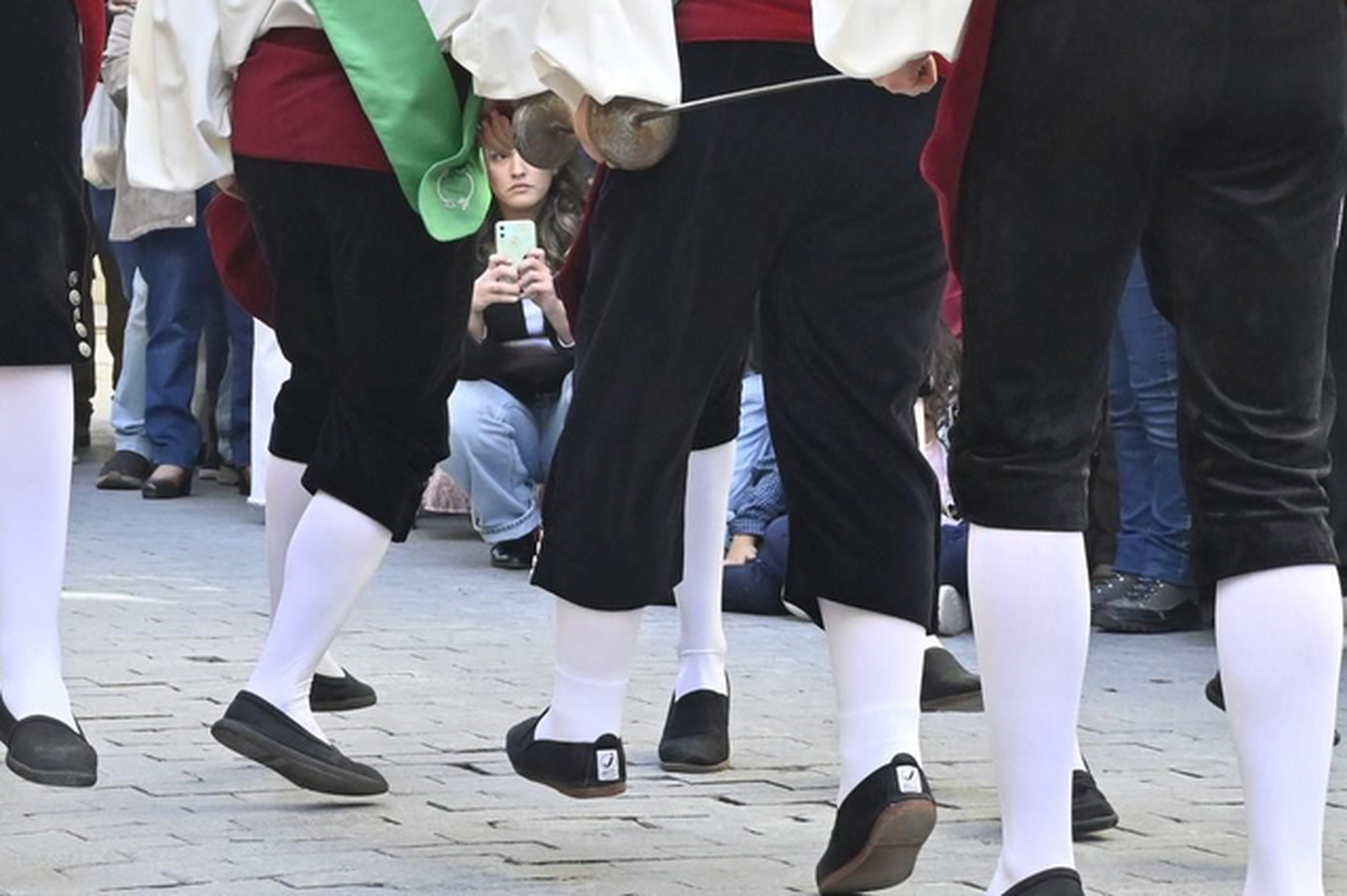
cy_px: 101
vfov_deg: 10.1
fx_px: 5048
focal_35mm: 135
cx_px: 474
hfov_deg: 15.2
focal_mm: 36
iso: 1000
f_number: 6.3
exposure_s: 1/400
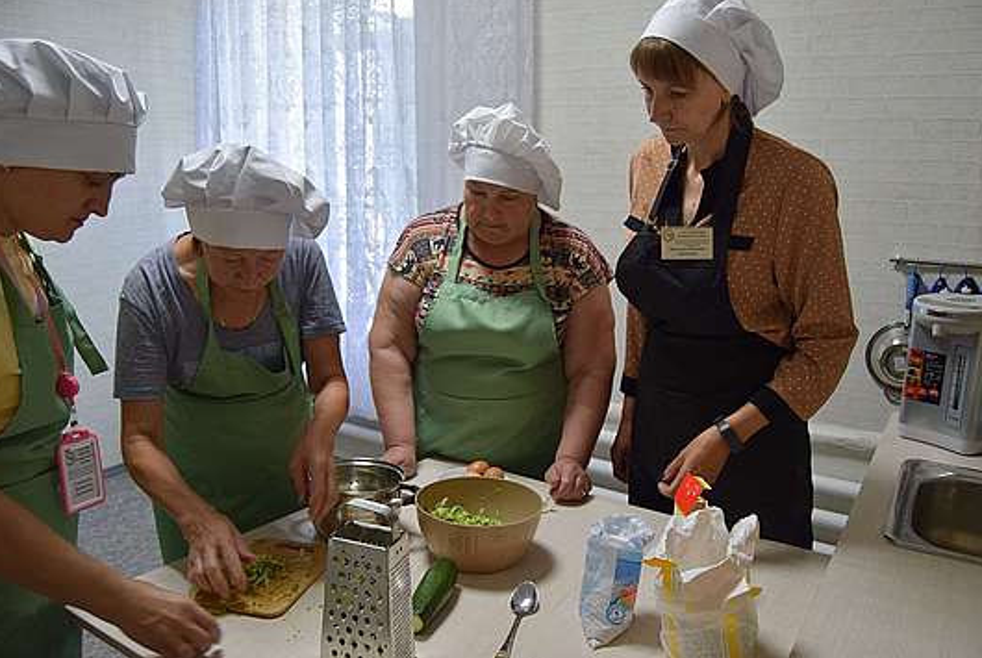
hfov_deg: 65.4
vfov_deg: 46.5
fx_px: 765
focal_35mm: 28
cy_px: 332
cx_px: 498
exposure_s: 1/60
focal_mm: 18
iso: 500
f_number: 4
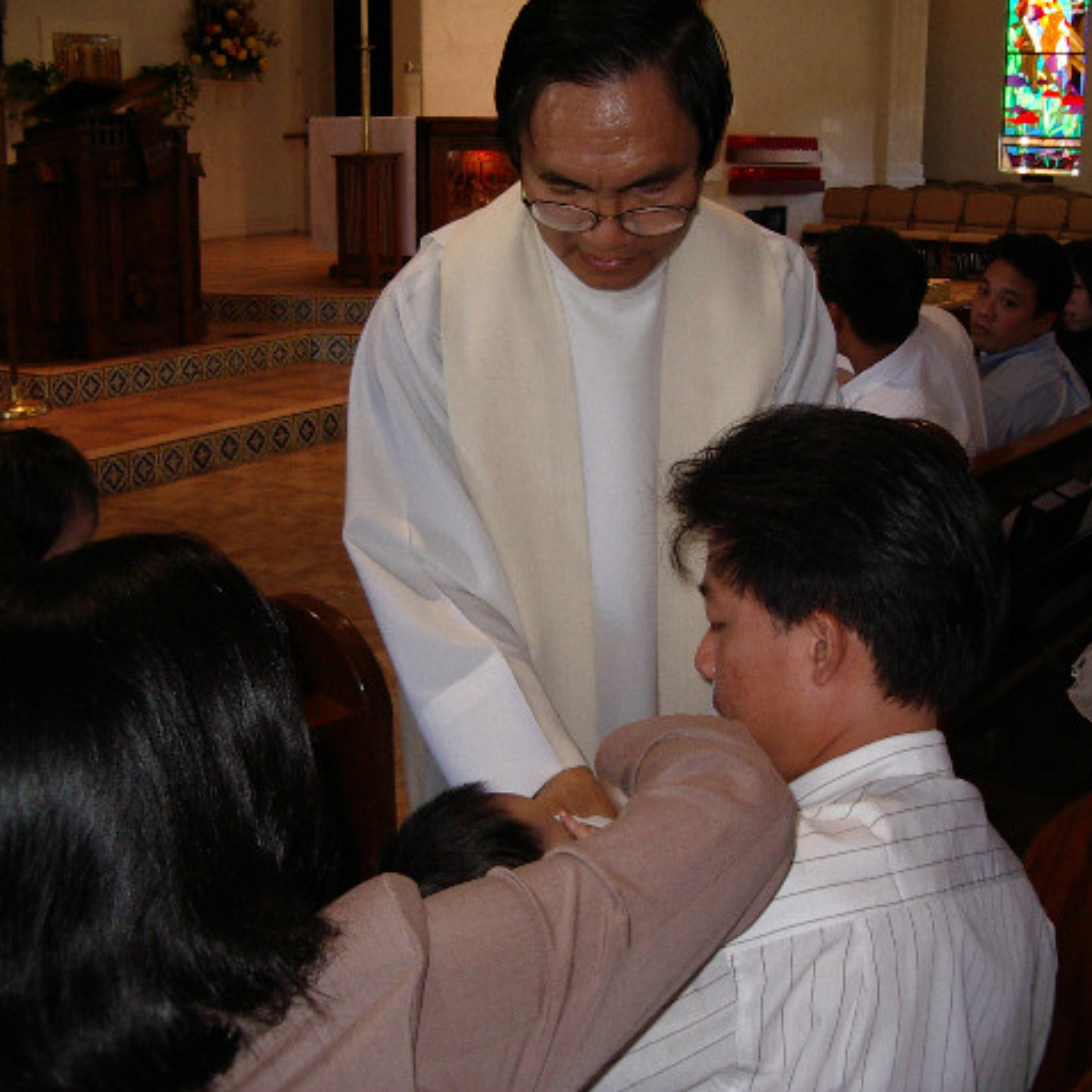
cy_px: 546
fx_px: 1606
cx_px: 560
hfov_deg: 37.5
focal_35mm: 45
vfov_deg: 37.6
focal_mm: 5.8
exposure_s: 1/60
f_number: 2.6
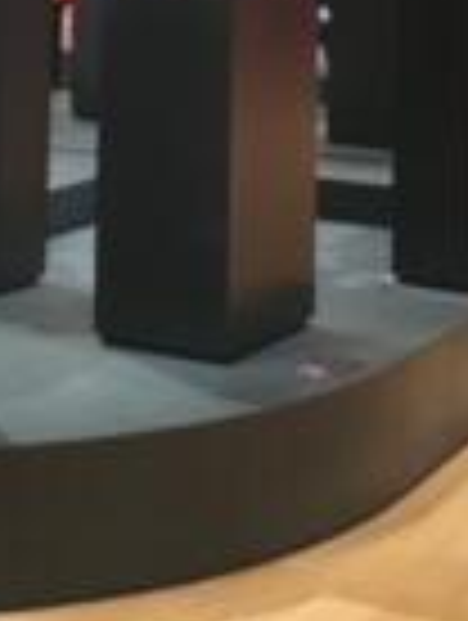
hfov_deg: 13.8
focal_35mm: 105
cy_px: -164
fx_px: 1887
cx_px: -54
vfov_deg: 17.6
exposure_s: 1/17
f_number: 2.2
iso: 400
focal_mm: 4.15
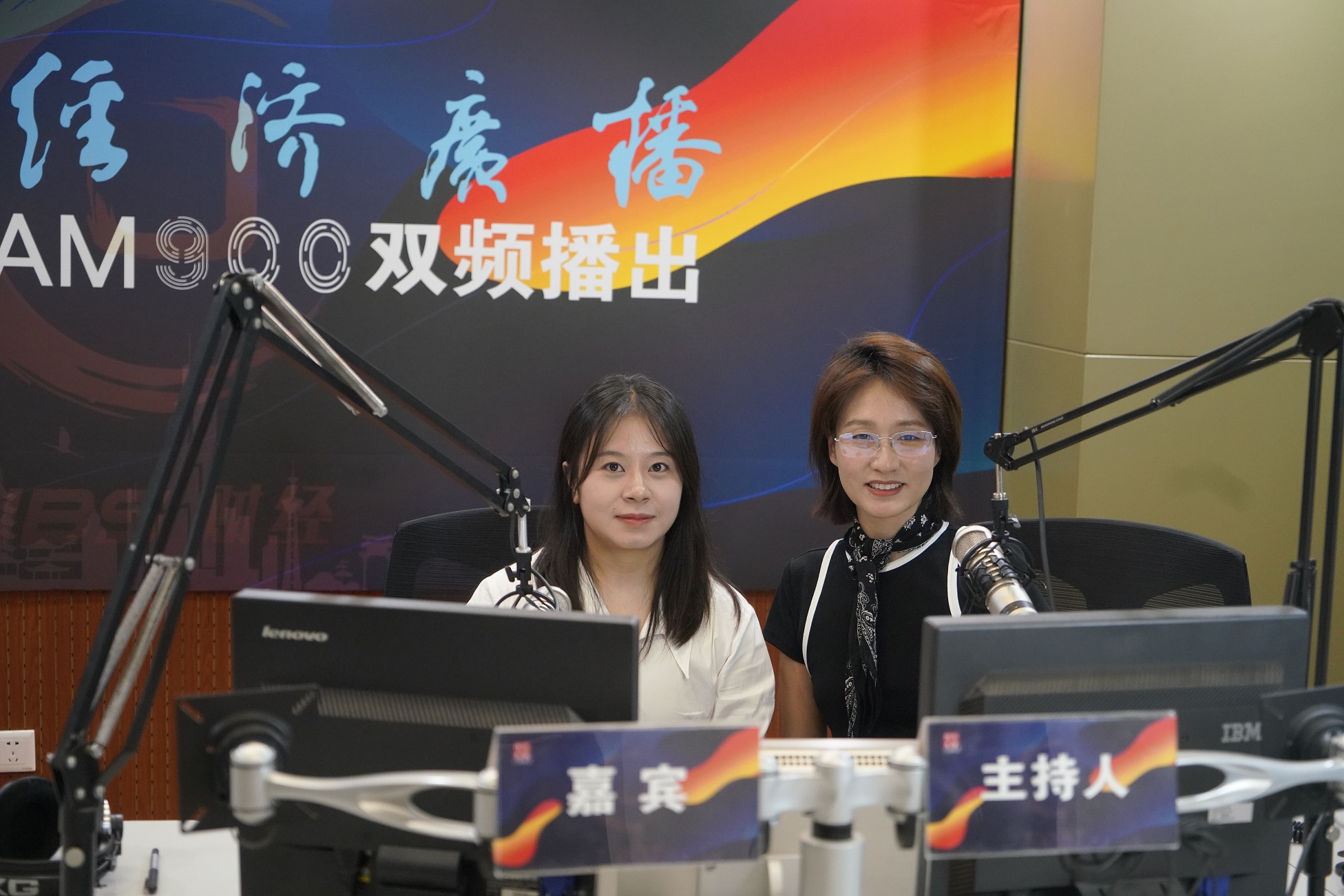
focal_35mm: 52
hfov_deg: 38.2
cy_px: 448
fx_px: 1941
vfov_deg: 26.0
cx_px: 672
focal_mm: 52
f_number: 4
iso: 5000
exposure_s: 1/160
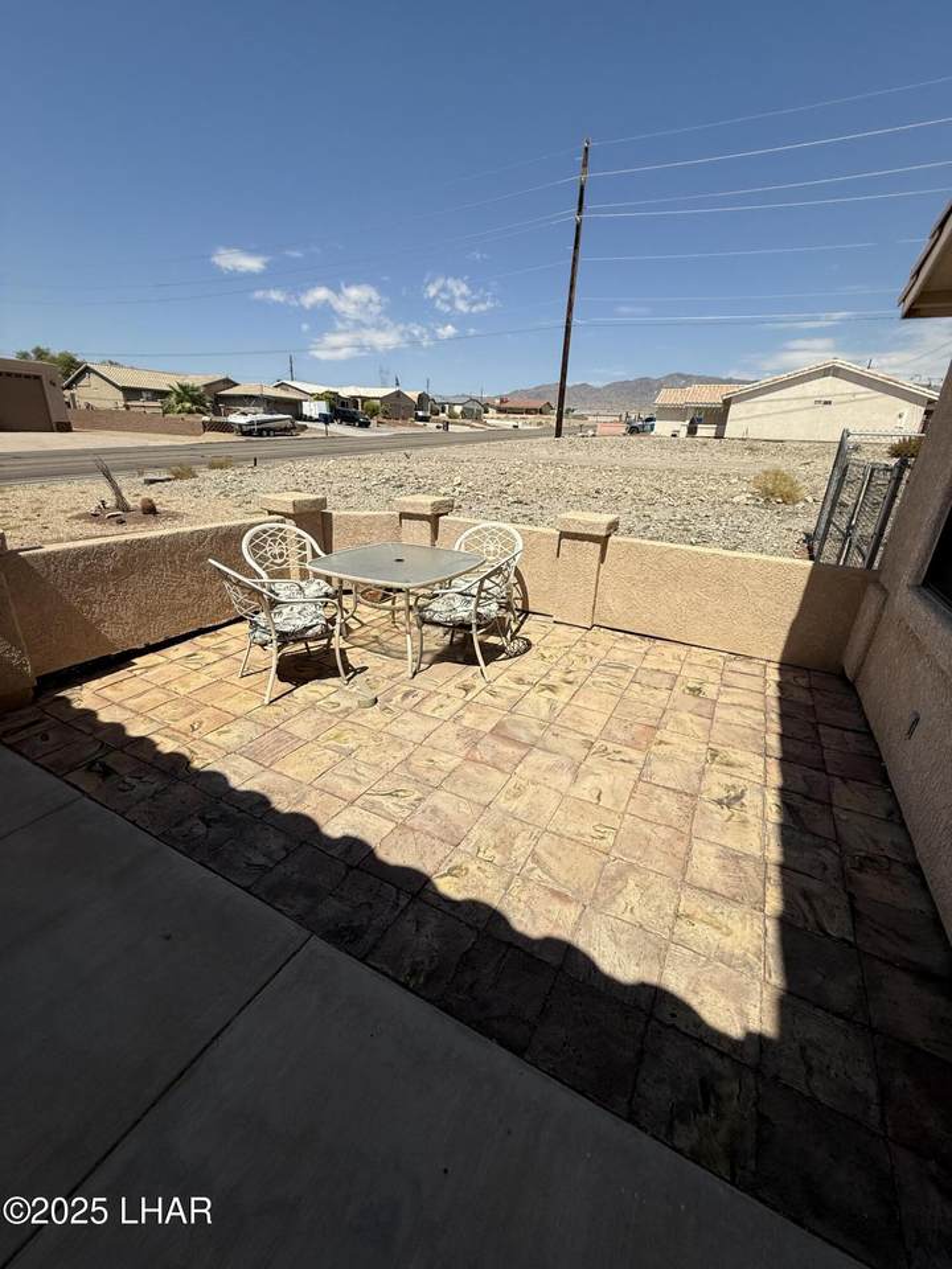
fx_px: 513
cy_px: 634
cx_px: 476
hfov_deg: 85.7
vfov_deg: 102.1
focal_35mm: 14
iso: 50
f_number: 2.2
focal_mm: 2.22
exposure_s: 1/5155
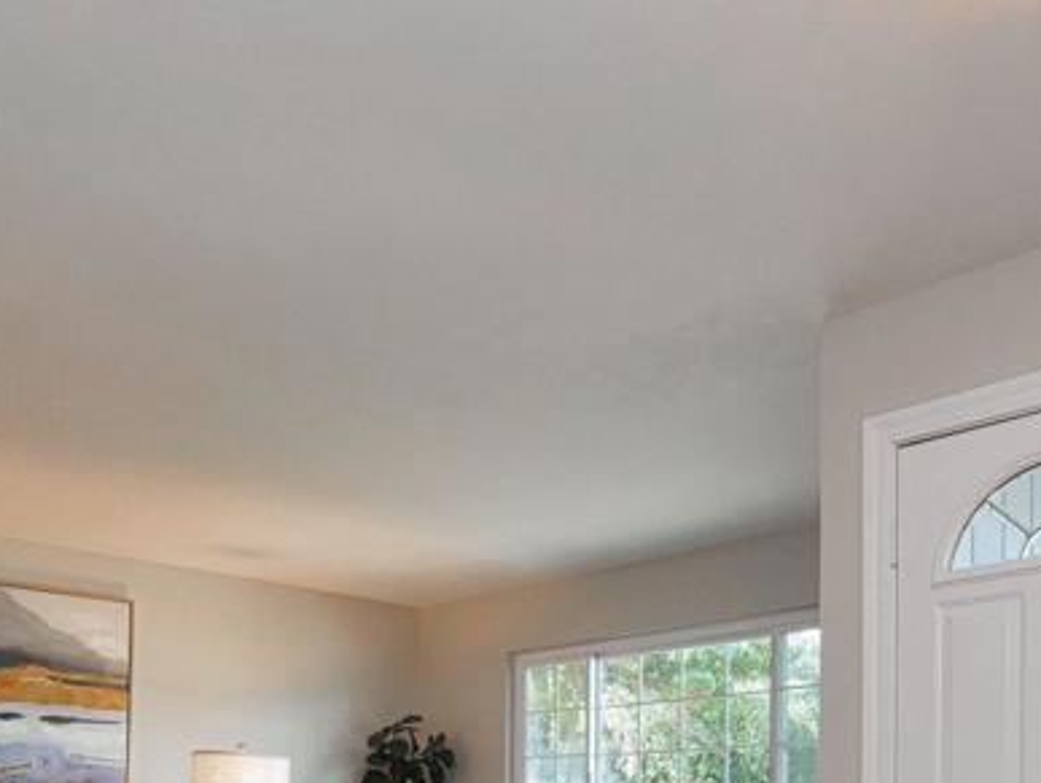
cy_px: 818
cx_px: 543
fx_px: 1114
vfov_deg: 34.5
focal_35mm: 37
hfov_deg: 50.1
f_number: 4.5
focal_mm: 7
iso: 800
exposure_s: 1/160
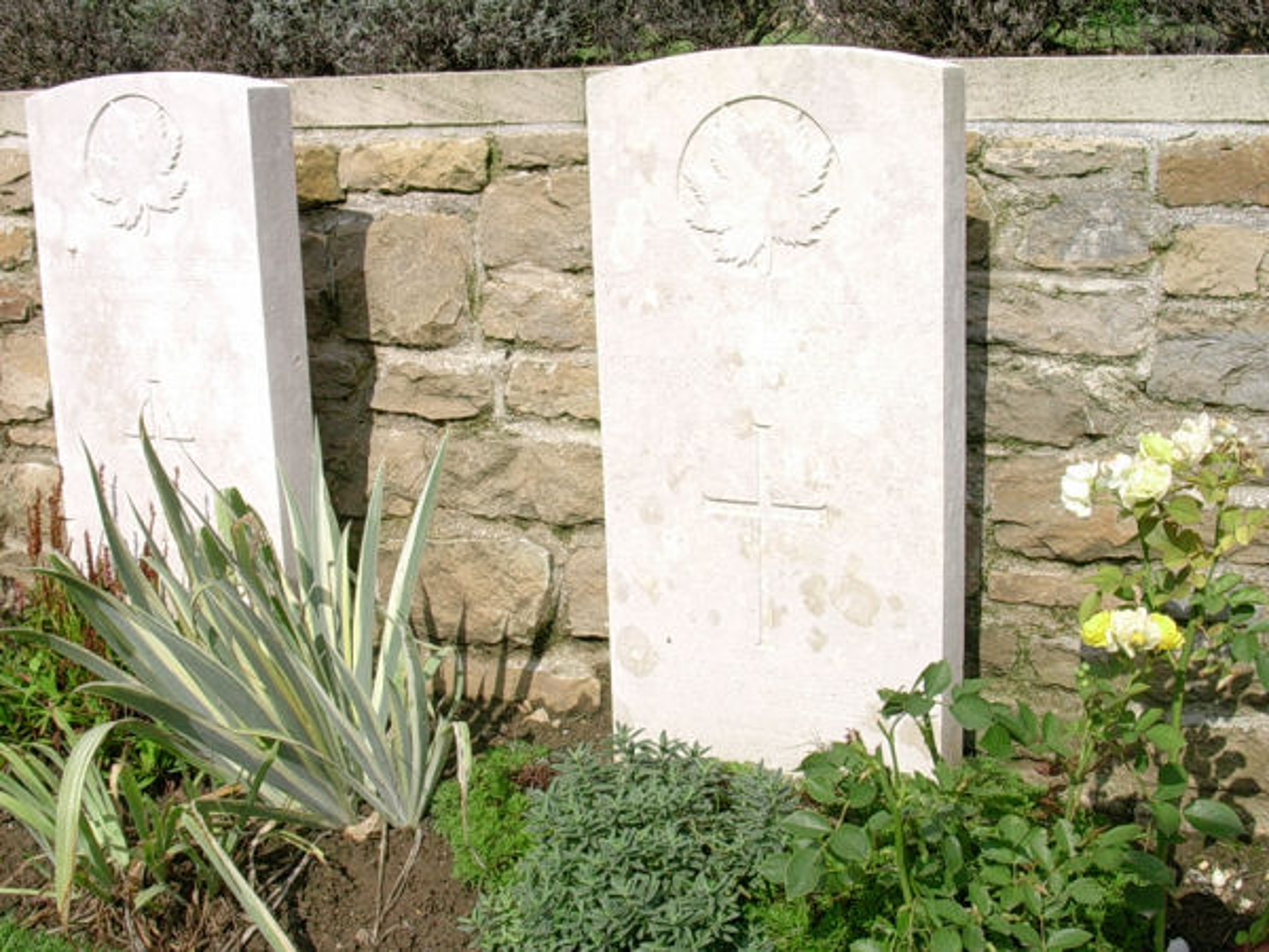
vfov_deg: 32.2
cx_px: 634
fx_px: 1650
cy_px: 476
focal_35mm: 45
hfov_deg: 42.1
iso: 70
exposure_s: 1/456
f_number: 5.8
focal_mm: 6.7
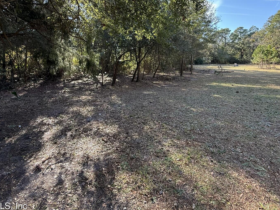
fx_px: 170
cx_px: 155
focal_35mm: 21
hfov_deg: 78.7
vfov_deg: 61.2
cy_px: 63
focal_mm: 2.22
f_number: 2.2
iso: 64
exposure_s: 1/186
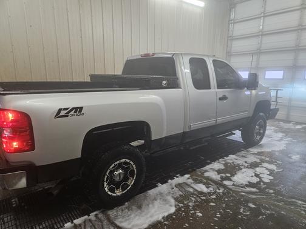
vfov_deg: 58.9
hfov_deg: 73.9
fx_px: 203
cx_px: 153
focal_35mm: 23
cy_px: 114
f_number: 1.8
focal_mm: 5.4
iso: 1000
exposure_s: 1/120
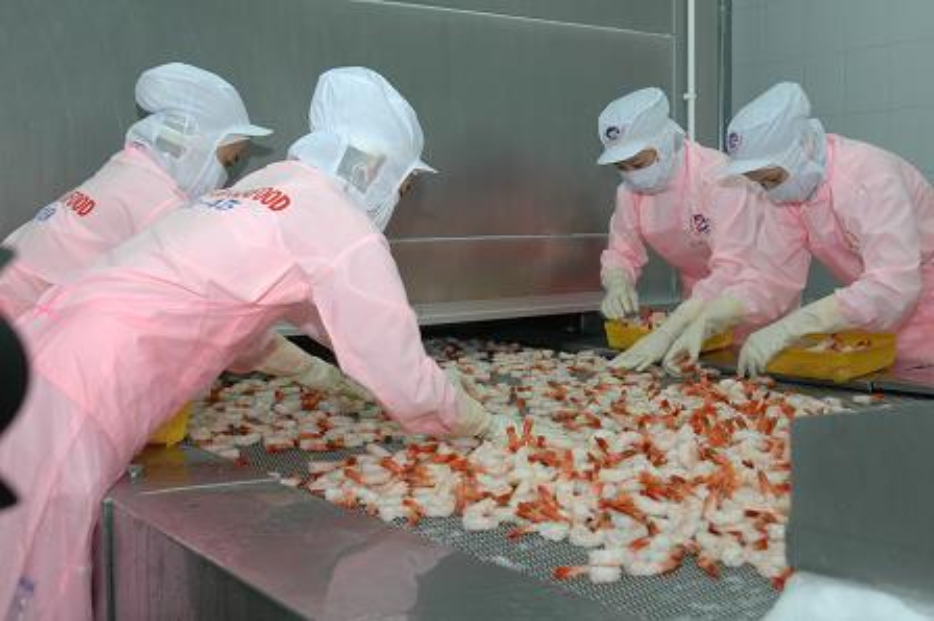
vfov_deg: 31.8
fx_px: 1089
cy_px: 310
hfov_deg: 46.4
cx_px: 467
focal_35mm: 42
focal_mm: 28
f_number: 5.6
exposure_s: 1/60
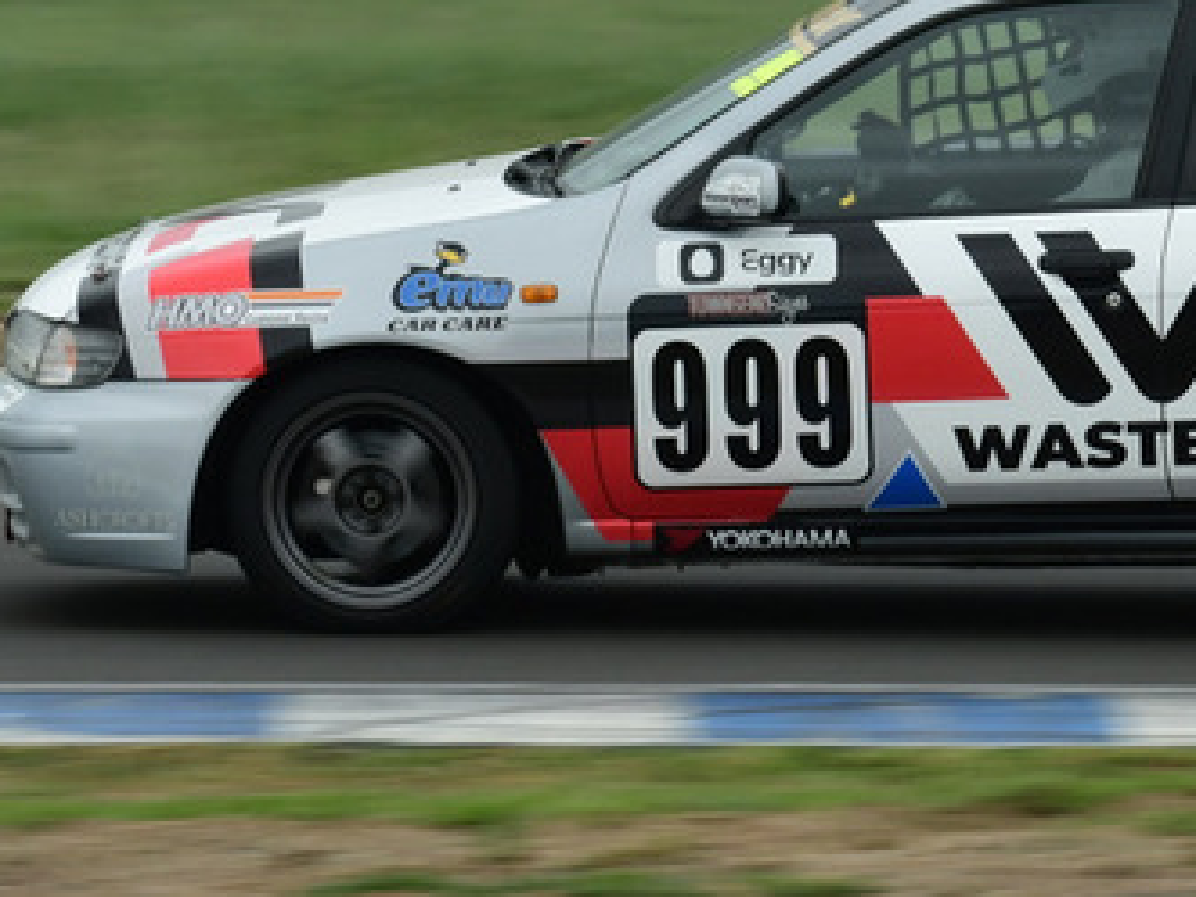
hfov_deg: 4.2
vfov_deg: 3.2
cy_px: -58
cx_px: 803
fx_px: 16210
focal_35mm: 469
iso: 500
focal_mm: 135
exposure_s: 1/250
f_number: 11
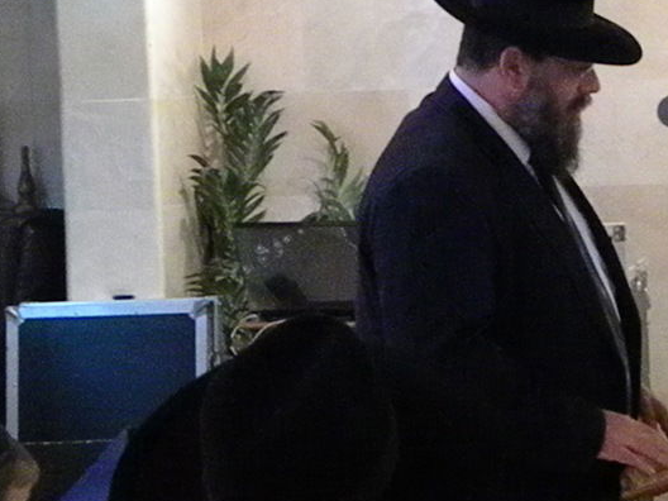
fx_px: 2509
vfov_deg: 11.4
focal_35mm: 130
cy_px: 196
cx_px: 639
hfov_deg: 15.0
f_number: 4.3
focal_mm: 12.2
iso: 3200
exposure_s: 1/35
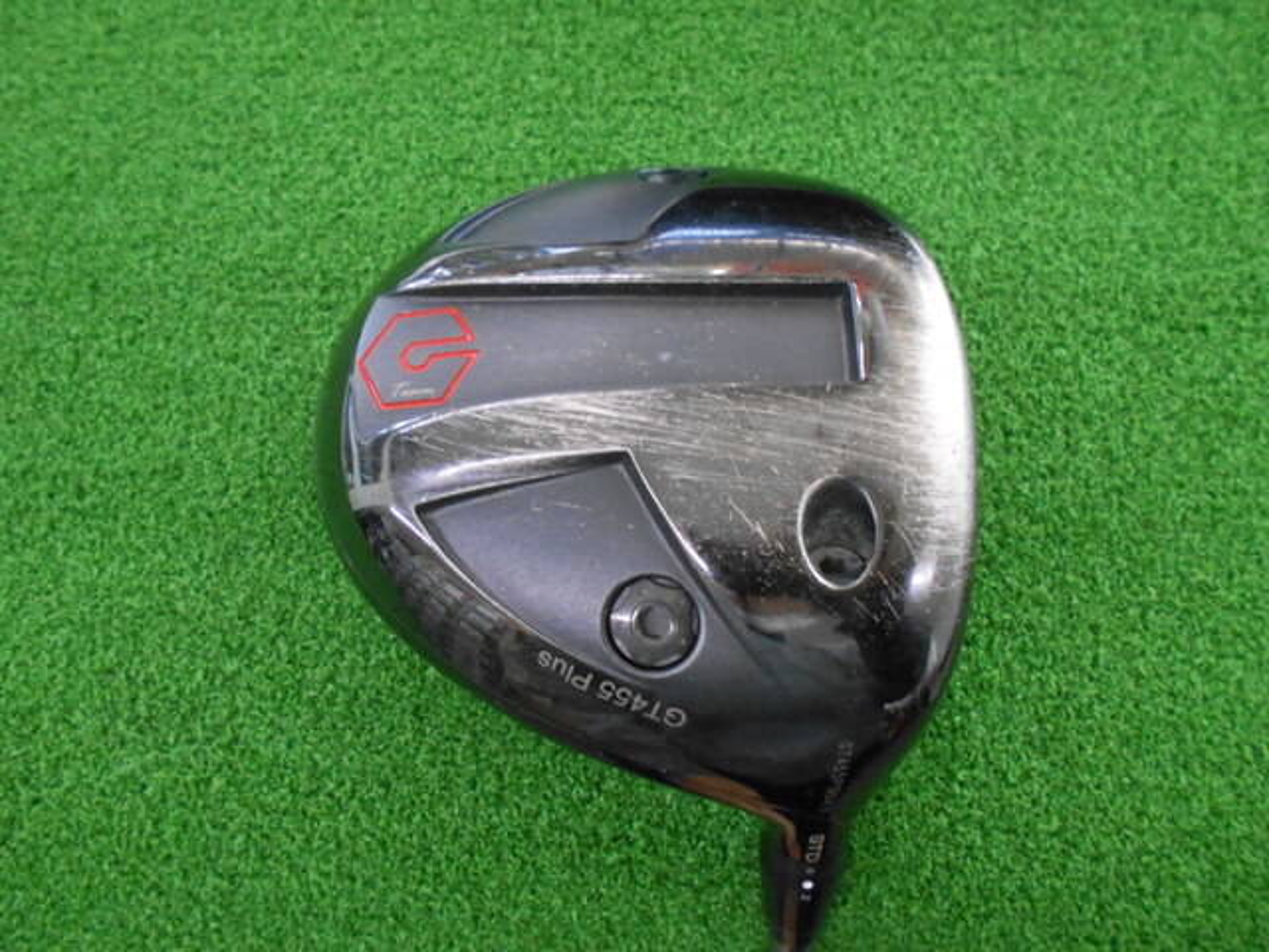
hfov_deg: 67.3
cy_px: 476
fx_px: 953
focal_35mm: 26
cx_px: 634
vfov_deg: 53.1
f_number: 3.2
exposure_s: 1/100
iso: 800
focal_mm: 4.6
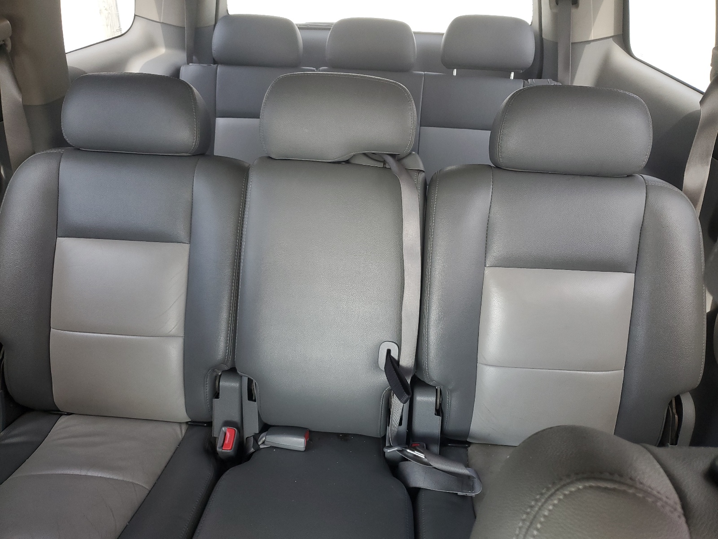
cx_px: 359
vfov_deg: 53.1
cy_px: 270
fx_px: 539
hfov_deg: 67.3
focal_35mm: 26
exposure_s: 1/120
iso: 76
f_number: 1.5
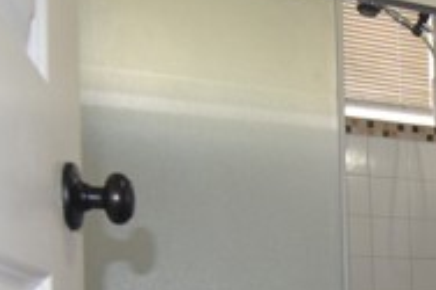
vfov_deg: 21.3
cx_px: 510
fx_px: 712
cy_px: 351
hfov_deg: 29.7
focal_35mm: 59
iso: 800
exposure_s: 1/60
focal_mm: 11.5
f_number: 4
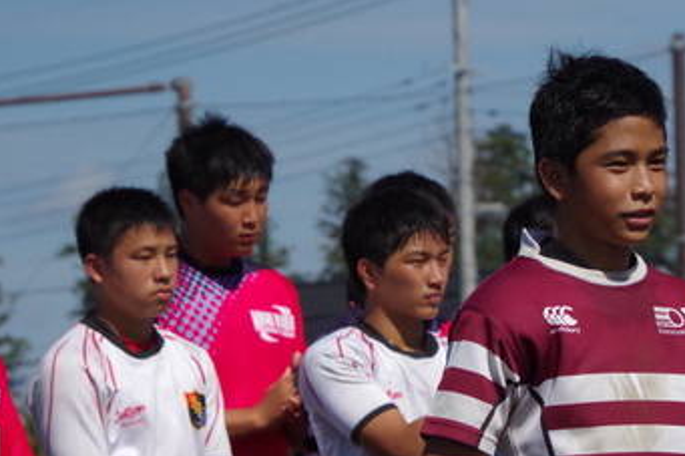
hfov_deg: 5.2
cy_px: 350
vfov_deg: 3.5
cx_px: 566
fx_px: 7531
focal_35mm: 396
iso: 1600
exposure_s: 1/3200
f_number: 13
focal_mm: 150
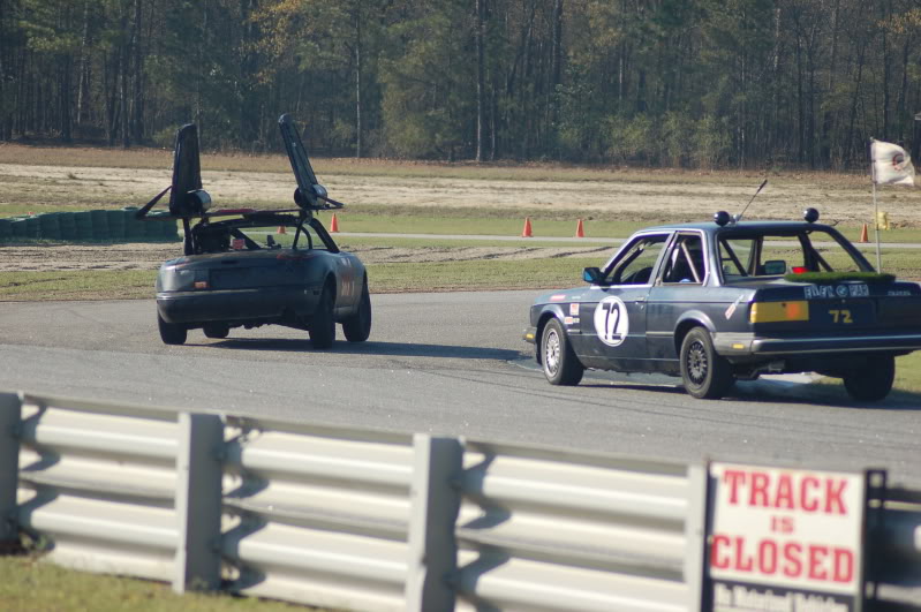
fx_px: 5559
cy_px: 306
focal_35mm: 218
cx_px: 460
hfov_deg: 9.5
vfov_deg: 6.3
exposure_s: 1/800
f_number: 4.5
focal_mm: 145
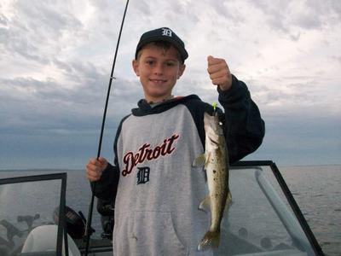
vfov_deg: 41.8
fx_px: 335
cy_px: 128
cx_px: 170
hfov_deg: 54.0
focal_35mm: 34
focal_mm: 5.7
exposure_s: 1/524
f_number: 2.8
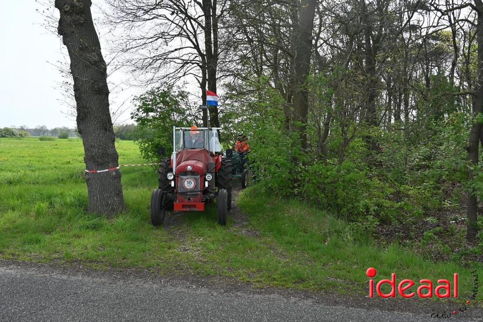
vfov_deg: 42.3
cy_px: 161
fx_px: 416
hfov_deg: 60.3
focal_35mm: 31
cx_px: 242
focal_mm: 21
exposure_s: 1/250
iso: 100
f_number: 5.6
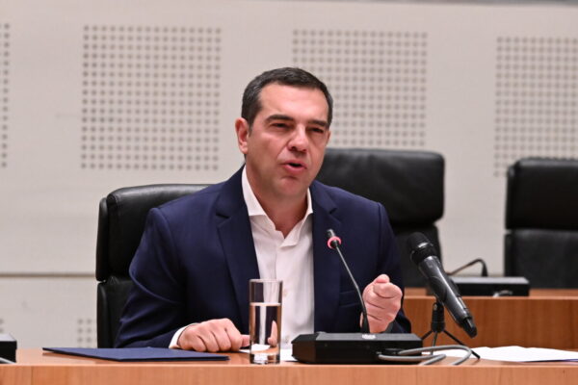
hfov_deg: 10.3
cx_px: 289
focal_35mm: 200
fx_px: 3211
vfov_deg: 6.9
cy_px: 192
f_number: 4.5
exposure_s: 1/320
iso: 6400
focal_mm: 200
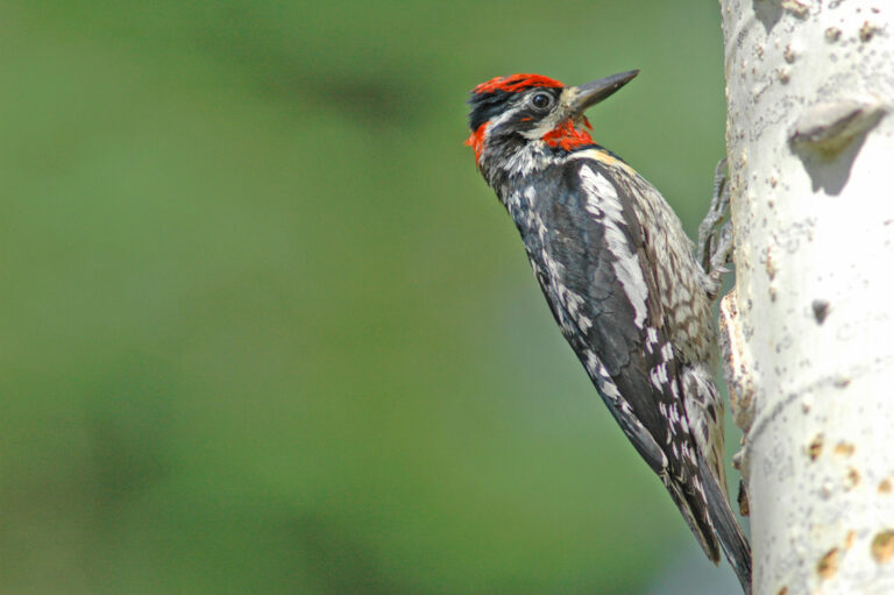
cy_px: 298
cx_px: 447
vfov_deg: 3.1
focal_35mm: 450
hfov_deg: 4.6
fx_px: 11167
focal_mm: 300
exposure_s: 1/1600
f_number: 4
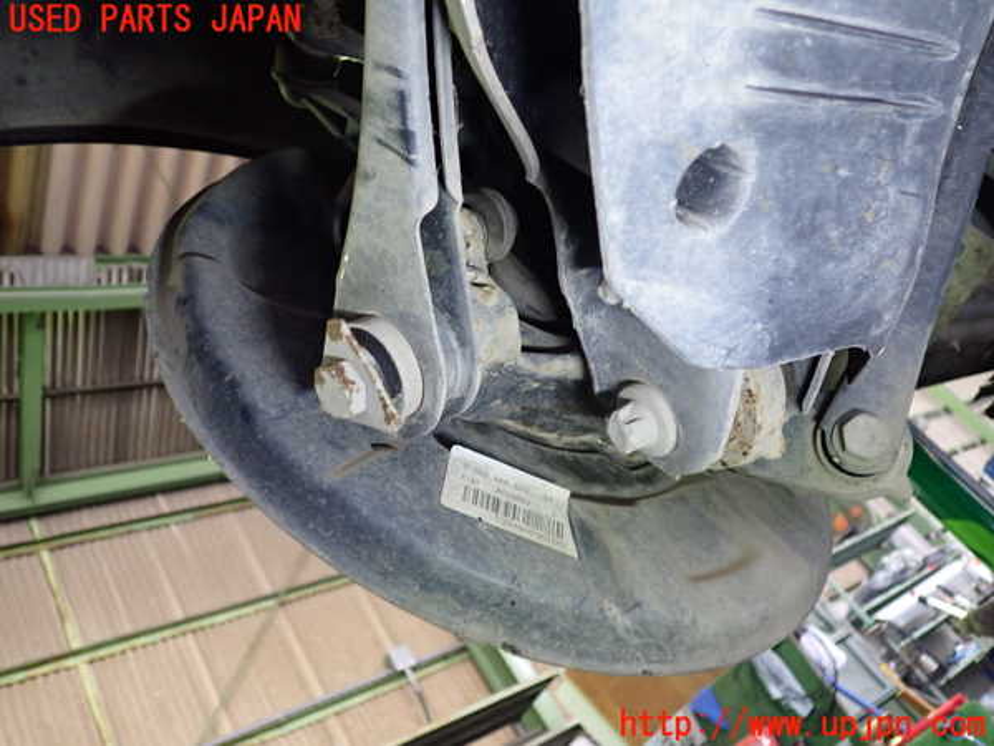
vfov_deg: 46.8
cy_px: 373
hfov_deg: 60.0
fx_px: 861
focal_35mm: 30
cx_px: 497
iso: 500
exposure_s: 1/30
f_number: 2.3
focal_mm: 5.4
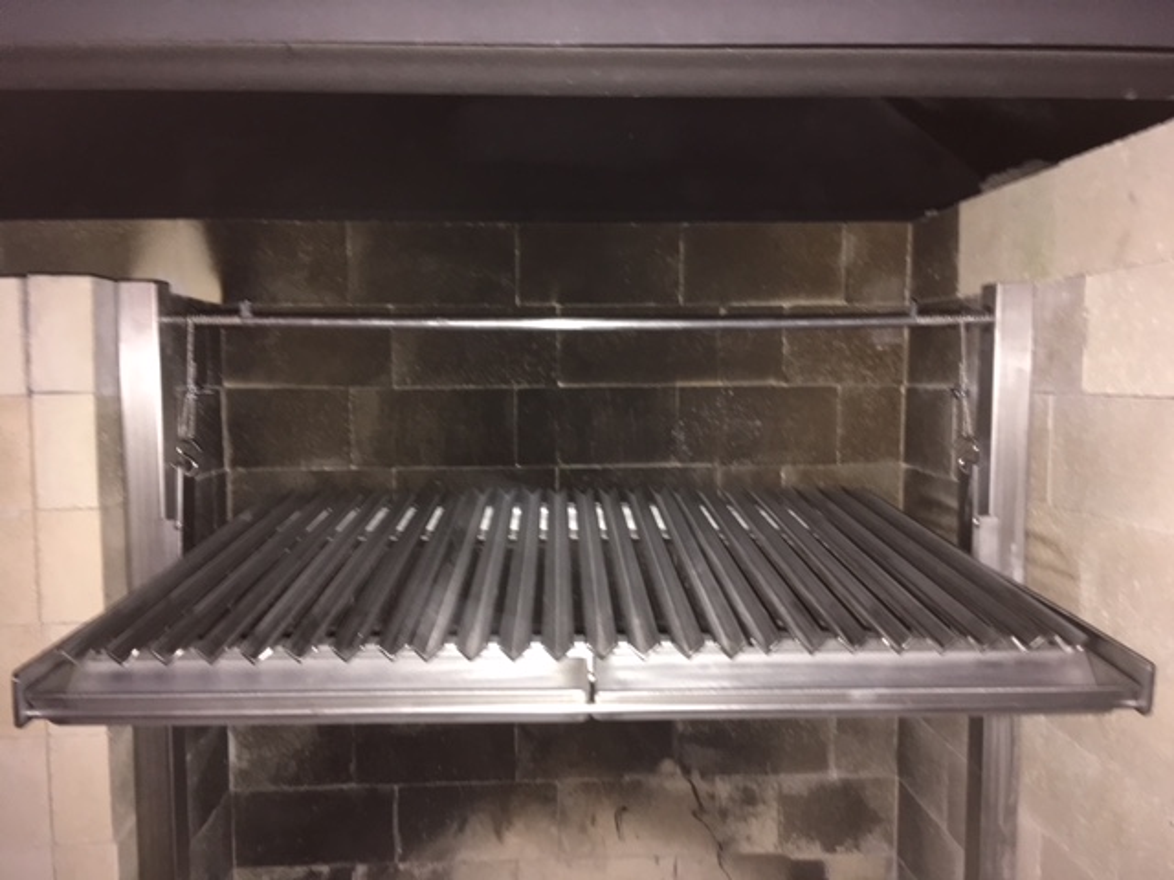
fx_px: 984
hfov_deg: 61.7
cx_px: 587
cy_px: 440
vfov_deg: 48.2
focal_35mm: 29
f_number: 2.2
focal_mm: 4.15
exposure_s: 1/17
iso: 125
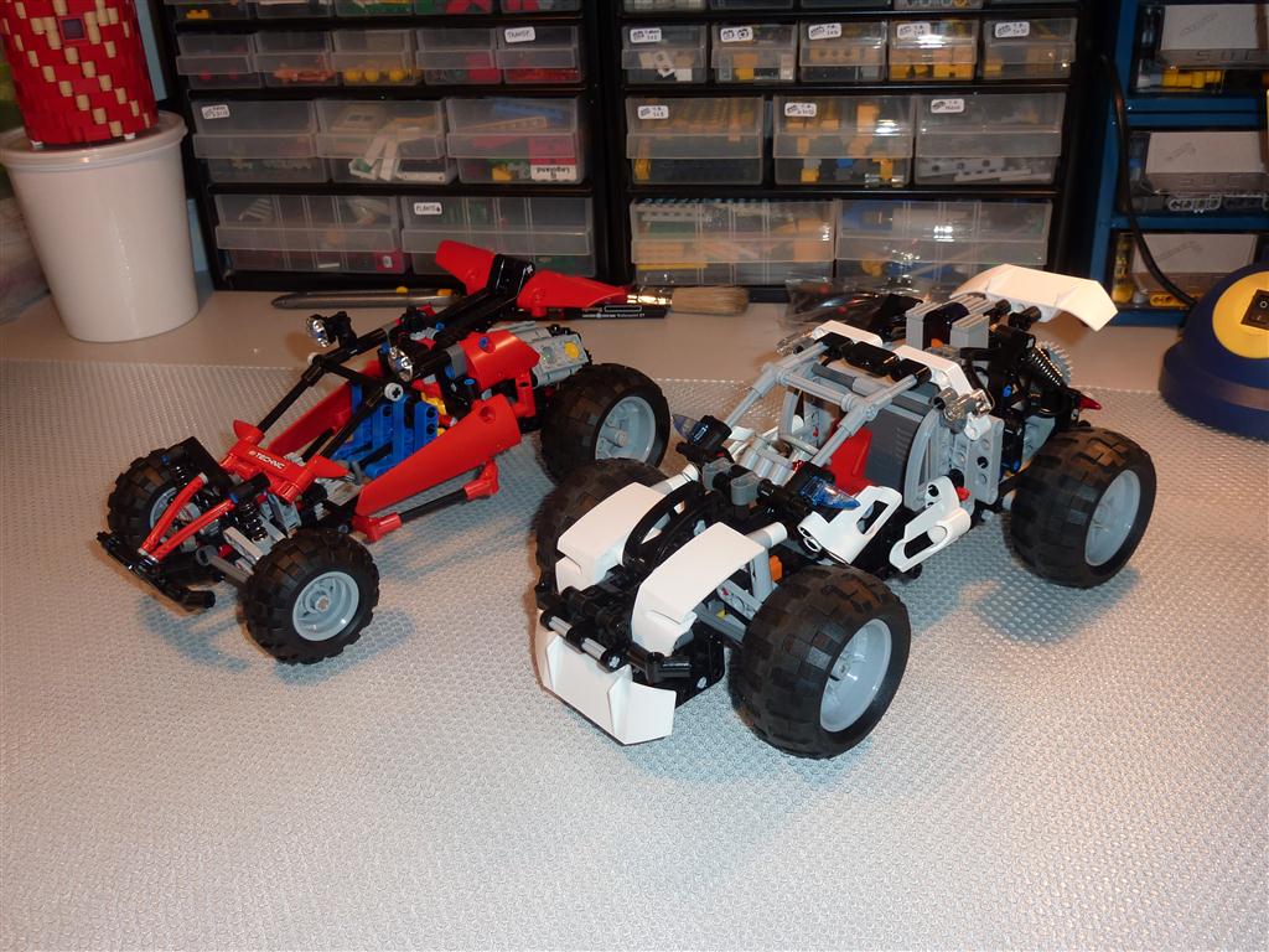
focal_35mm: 32
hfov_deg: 56.8
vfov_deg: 44.2
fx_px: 1173
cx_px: 634
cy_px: 476
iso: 100
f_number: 3.5
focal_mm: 5.3
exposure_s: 1/30
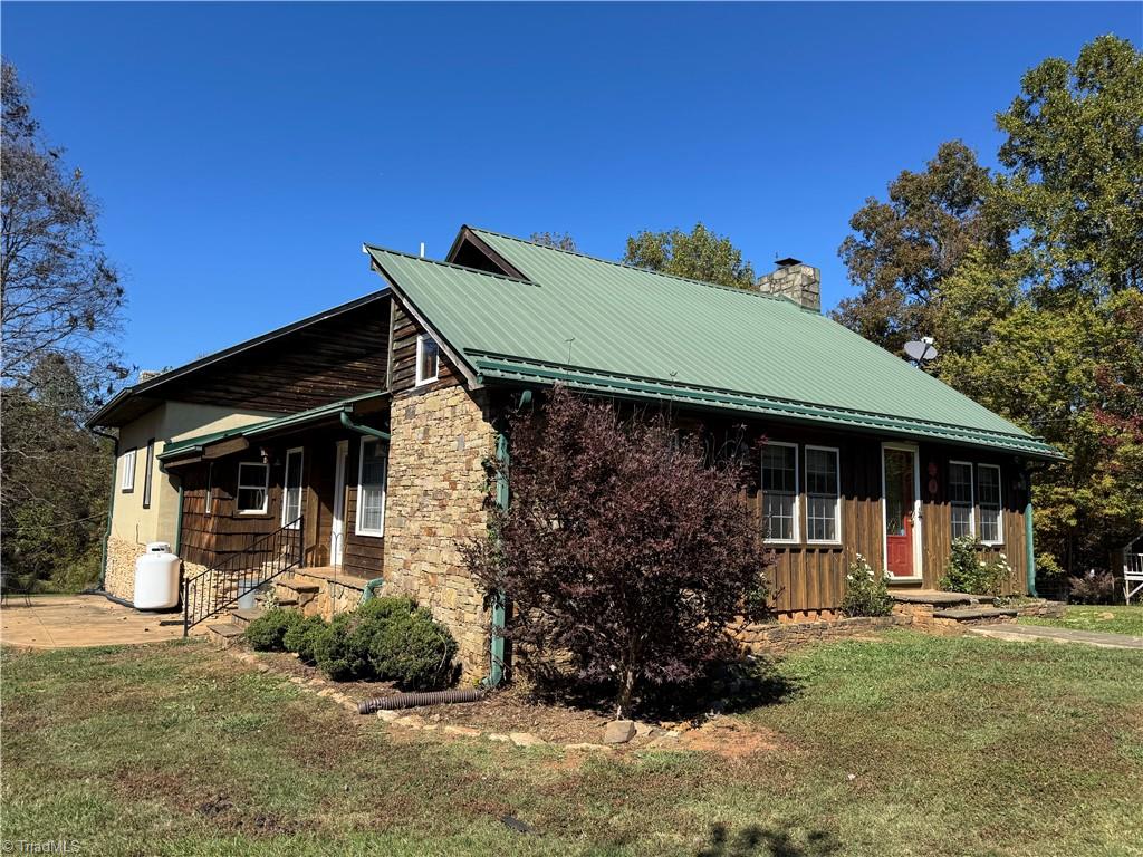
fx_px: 792
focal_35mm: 24
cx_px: 572
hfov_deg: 71.6
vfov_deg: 56.8
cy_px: 428
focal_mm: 6.76
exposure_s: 1/3247
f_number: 1.78
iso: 80
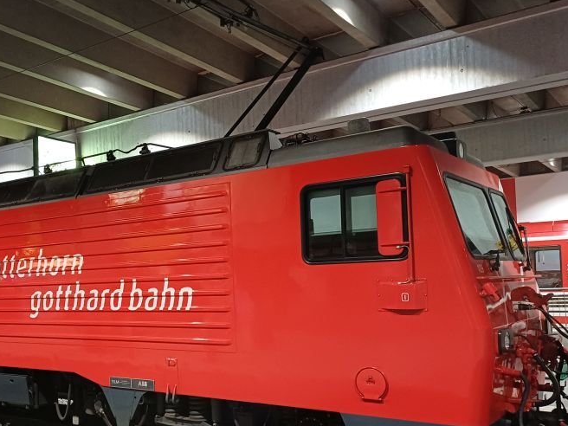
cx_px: 171
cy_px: 260
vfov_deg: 36.7
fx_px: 640
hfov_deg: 46.8
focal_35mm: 39
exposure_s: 1/25
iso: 640
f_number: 1.8
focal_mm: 4.65
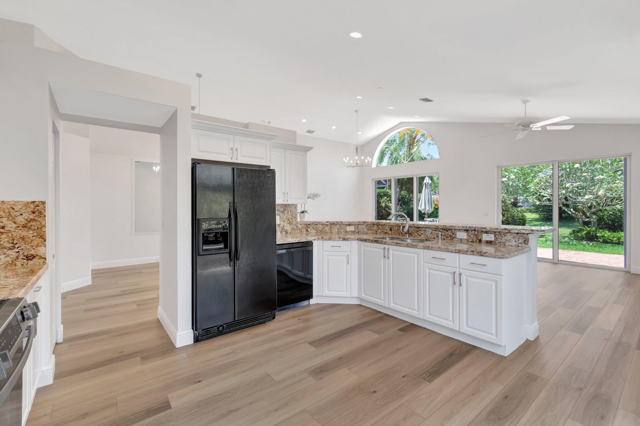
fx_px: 267
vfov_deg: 77.3
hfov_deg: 100.4
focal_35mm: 15
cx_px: 320
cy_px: 213
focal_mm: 10
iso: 1100
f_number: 8
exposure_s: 1/30
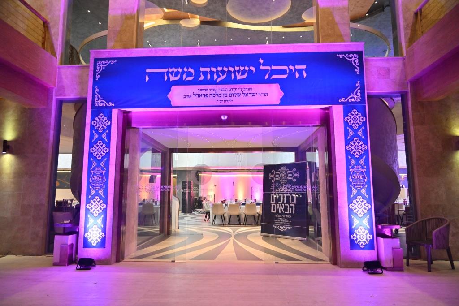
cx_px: 230
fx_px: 306
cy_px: 153
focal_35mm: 24
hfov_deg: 73.7
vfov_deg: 53.1
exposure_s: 1/160
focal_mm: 24
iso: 1250
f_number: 4
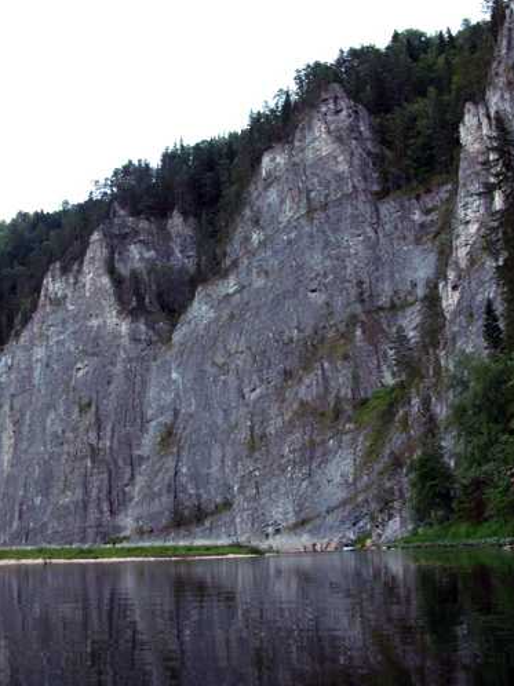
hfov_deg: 32.1
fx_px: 892
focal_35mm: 45
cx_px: 218
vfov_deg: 41.9
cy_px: 278
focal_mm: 8.9
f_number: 3.5
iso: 100
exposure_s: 1/114
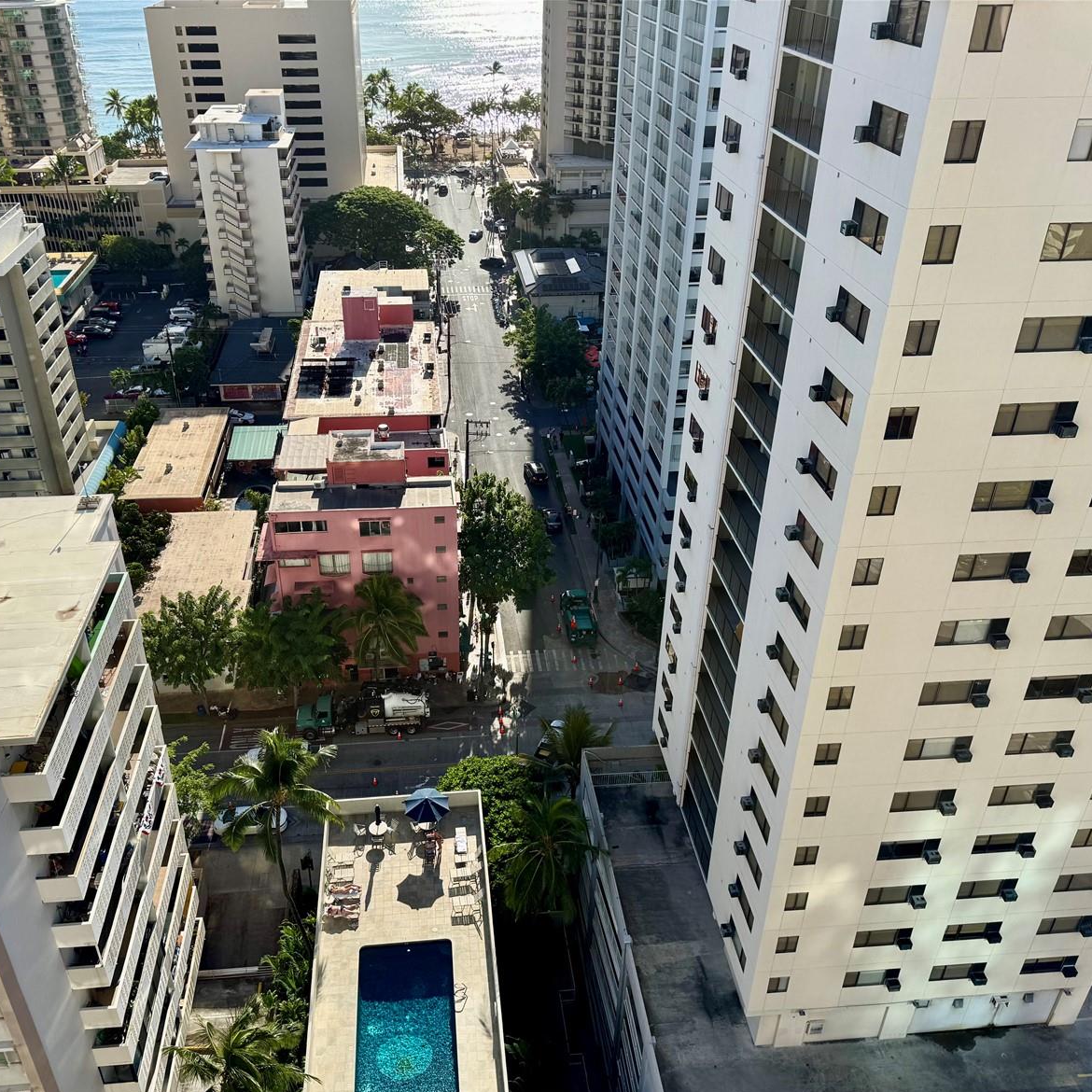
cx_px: 497
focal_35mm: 29
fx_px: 1035
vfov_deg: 55.6
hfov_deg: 55.5
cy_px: 559
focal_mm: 6.76
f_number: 1.78
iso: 80
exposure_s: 1/3802
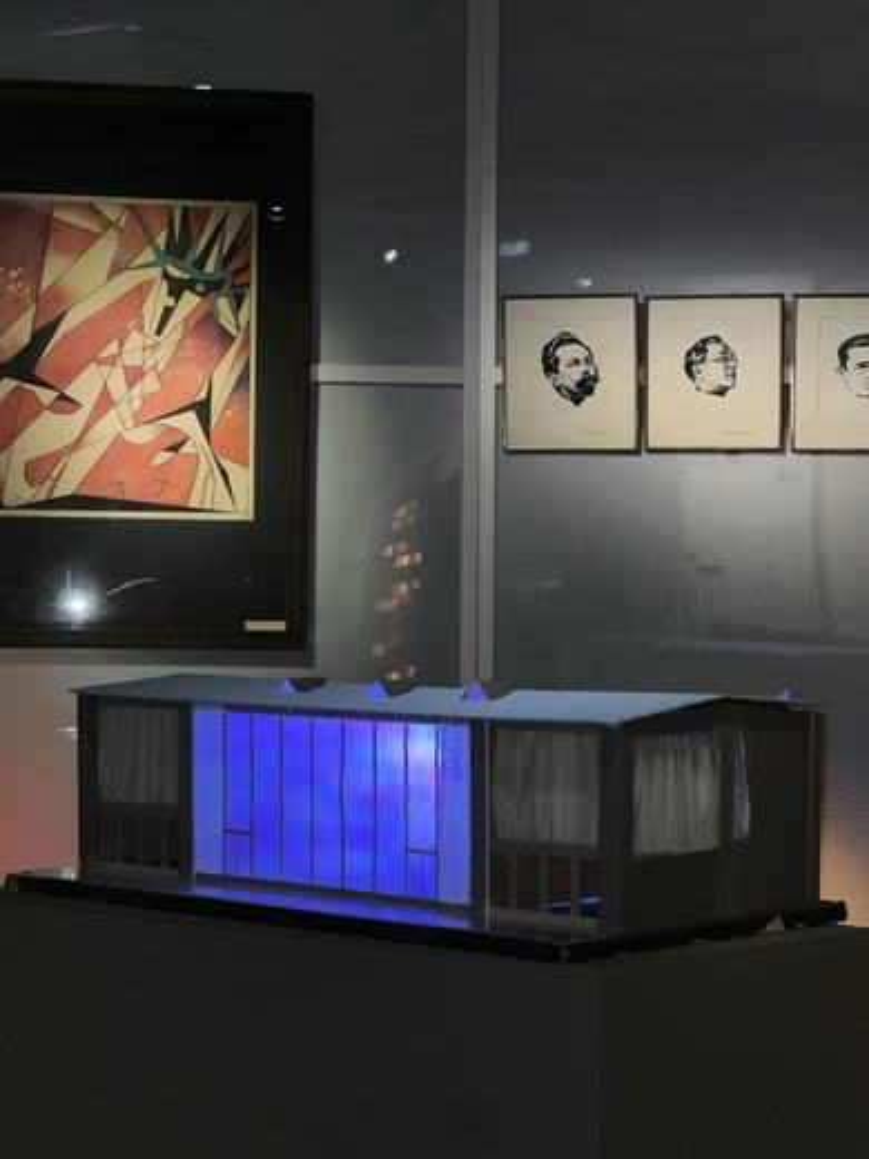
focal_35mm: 77
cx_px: 434
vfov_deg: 25.3
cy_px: 580
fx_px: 2577
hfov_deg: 19.1
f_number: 2.8
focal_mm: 9
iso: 100
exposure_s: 1/34
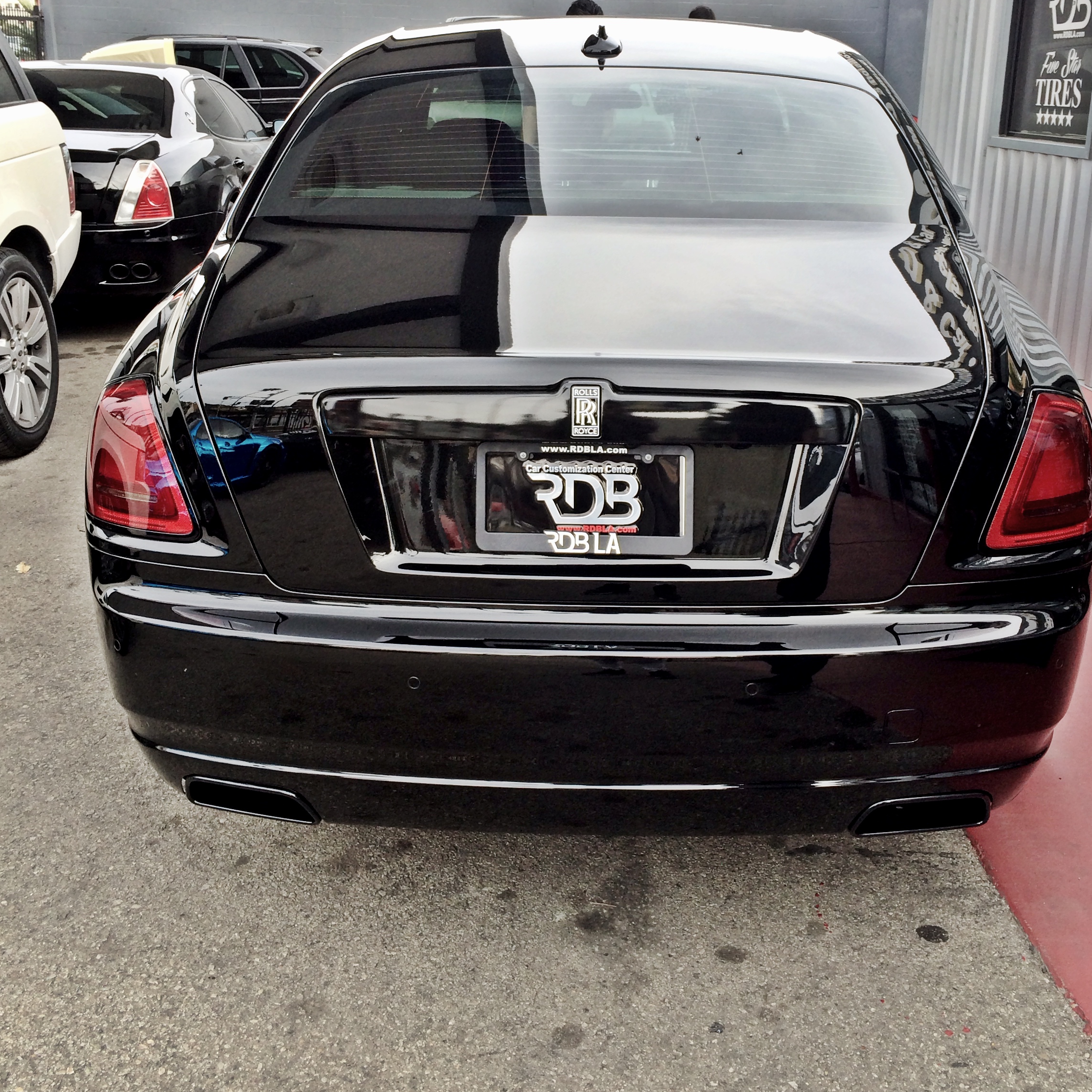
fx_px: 1356
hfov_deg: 43.8
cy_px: 424
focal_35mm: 38
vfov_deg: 43.6
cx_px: 578
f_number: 2.2
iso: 32
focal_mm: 4.12
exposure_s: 1/241
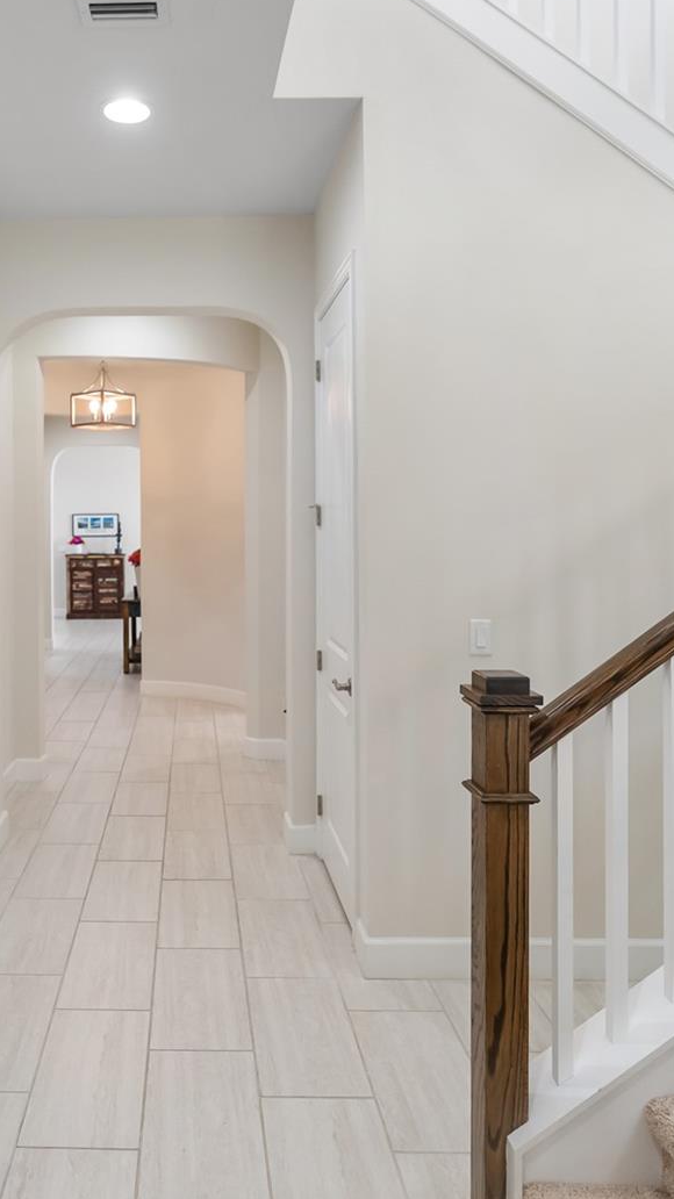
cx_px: 184
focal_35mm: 26
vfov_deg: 71.9
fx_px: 827
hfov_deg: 43.2
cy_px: 584
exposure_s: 1/125
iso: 320
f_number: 2.8
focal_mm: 16
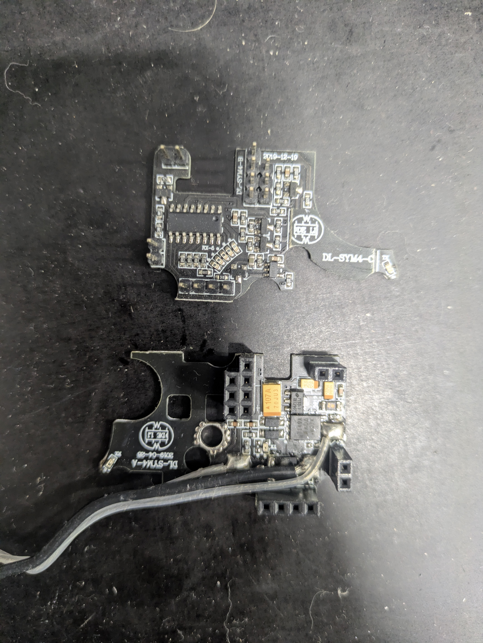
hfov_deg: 54.9
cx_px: 242
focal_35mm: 25
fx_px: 465
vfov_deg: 69.4
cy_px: 322
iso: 273
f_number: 1.89
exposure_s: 1/25
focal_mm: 5.43
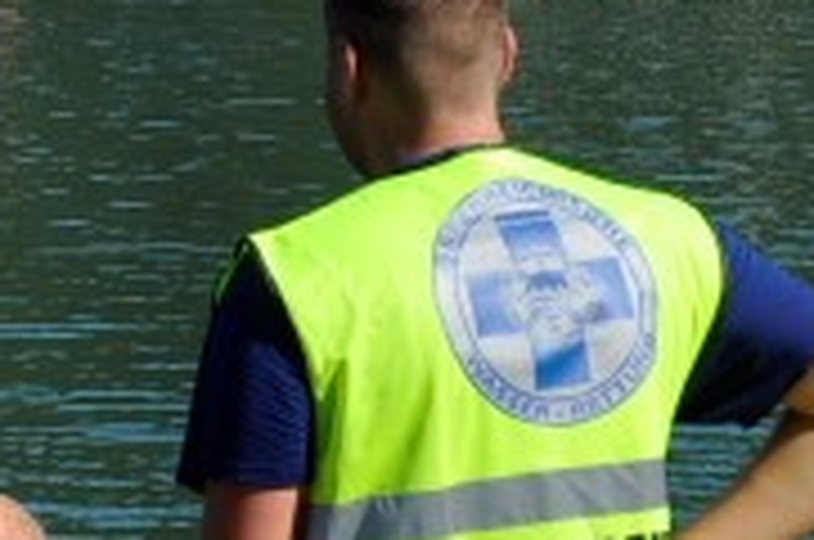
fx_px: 6907
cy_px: 549
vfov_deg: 4.5
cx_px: -436
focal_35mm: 306
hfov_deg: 6.6
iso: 200
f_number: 9
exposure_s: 1/320
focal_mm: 32
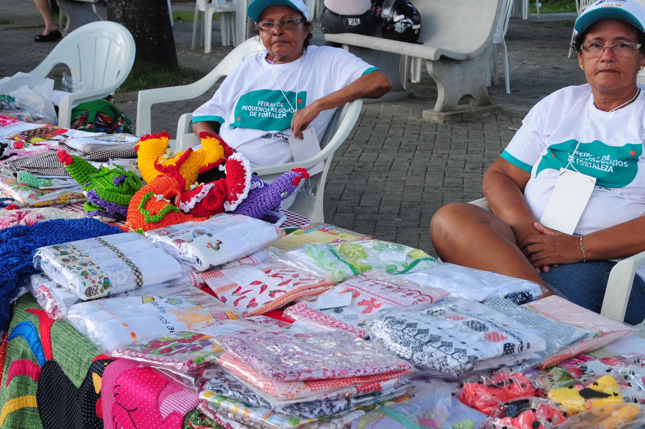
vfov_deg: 23.3
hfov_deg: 34.4
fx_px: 1038
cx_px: 380
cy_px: 232
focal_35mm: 58
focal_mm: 28
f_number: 8
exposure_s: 1/60
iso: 400
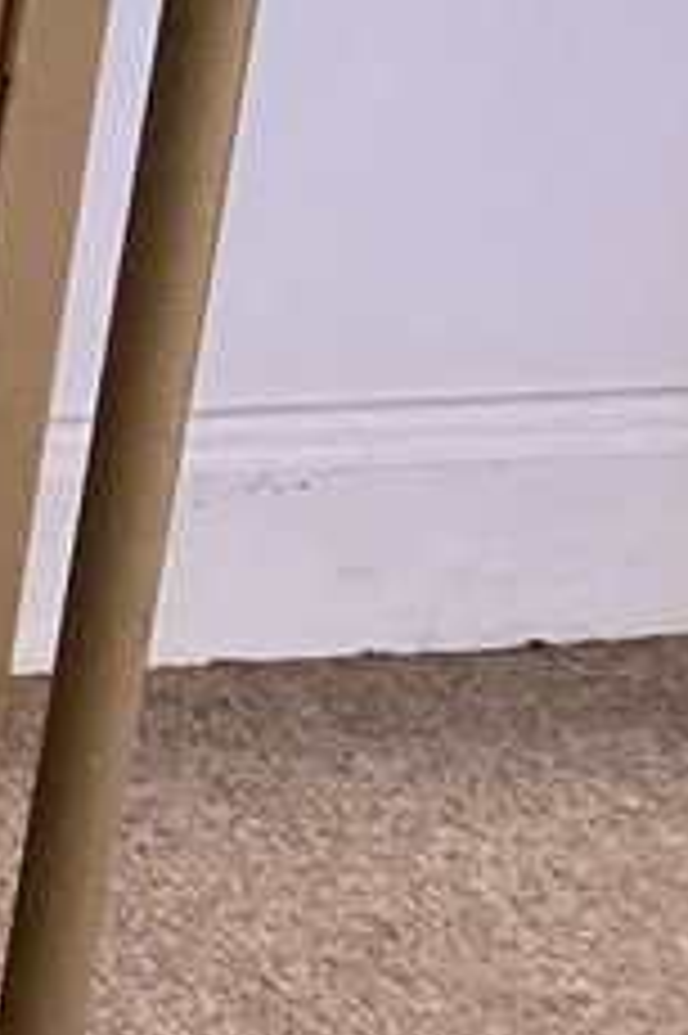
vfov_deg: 9.6
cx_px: -2628
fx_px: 6086
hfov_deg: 5.2
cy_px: -119
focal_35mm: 212
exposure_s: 1/60
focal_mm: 3.3
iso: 200
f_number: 2.4
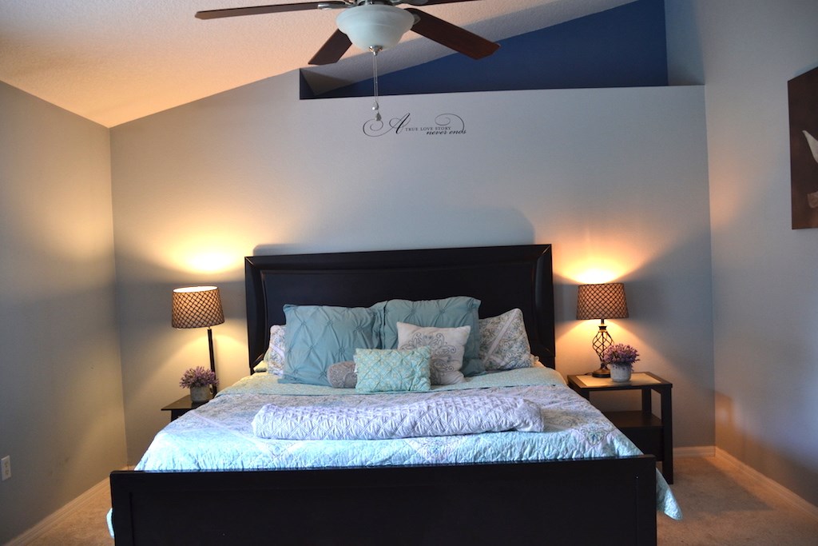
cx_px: 409
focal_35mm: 27
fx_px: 614
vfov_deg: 47.9
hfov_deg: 67.4
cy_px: 273
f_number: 3.5
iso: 400
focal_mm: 18
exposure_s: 1/25
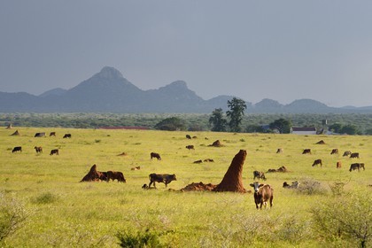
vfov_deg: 6.9
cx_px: 186
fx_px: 2067
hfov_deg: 10.3
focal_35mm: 200
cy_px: 124
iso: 200
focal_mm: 200
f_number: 13
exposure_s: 1/200
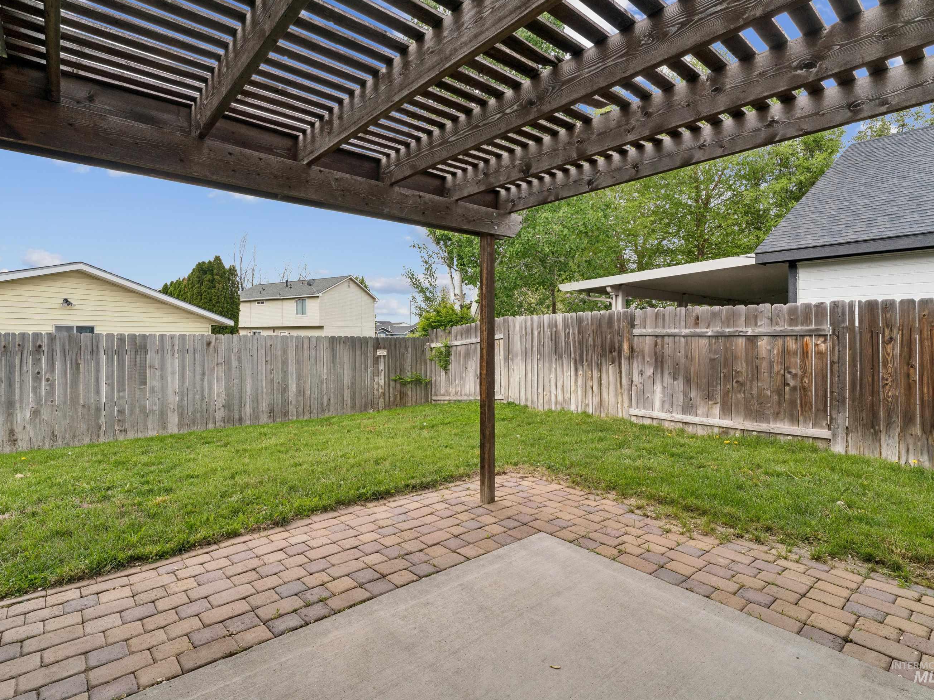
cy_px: 336
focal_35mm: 18
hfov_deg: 88.9
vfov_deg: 72.9
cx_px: 424
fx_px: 474
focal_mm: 15.5
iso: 400
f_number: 13
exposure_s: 1/100
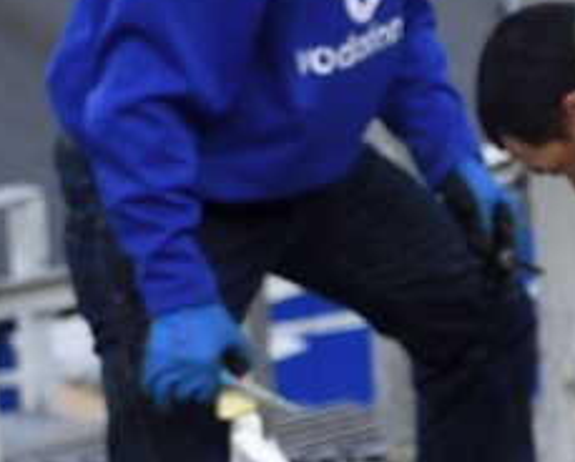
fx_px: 5796
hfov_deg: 5.4
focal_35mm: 340
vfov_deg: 4.5
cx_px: 1512
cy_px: 876
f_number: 8
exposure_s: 1/320
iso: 200
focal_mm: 52
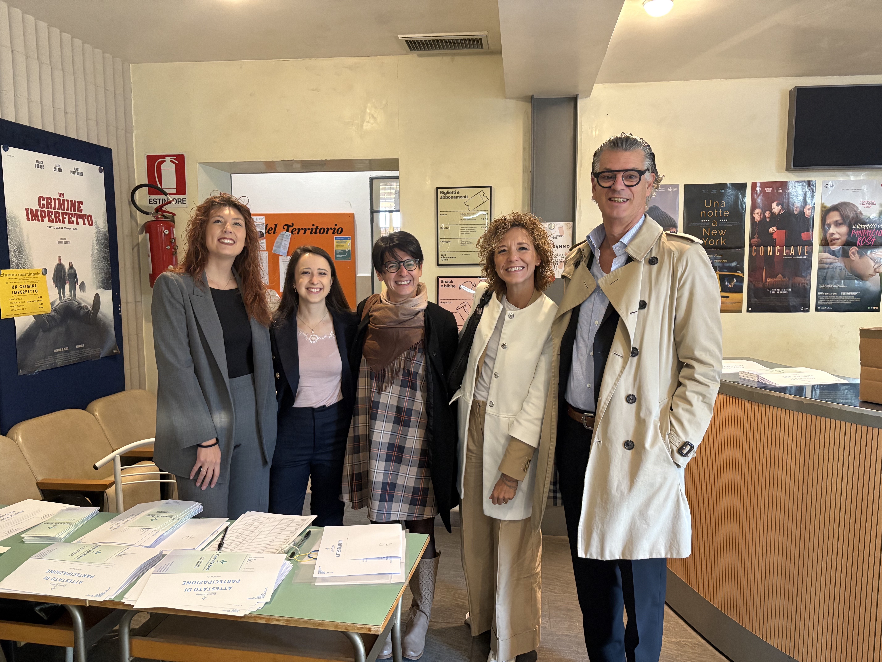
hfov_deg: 67.3
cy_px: 331
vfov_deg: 53.1
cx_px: 441
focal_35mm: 26
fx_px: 662
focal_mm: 5.96
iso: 400
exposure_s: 1/50
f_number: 1.6
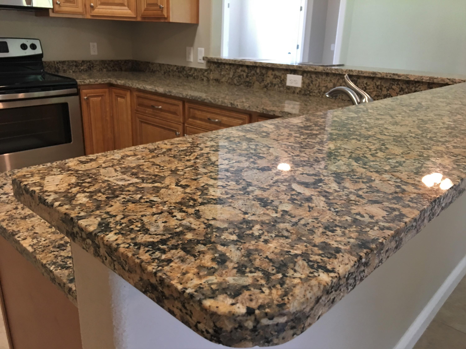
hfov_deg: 61.7
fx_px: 390
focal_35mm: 29
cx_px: 233
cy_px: 174
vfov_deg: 48.2
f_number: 2.2
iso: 64
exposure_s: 1/15
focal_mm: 4.15
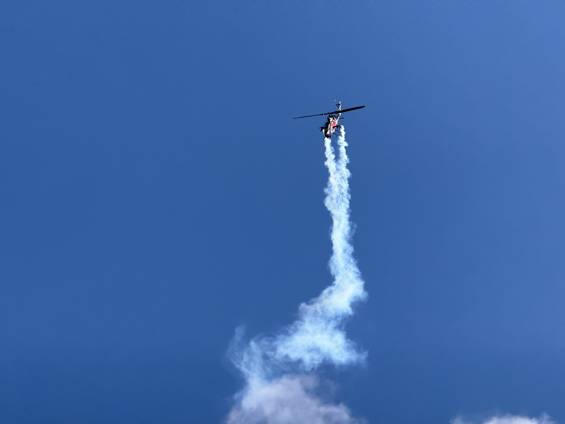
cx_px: 282
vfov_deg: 12.3
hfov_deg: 16.4
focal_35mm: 120
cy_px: 212
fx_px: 1959
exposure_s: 1/951
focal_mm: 15.66
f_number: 2.8
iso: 50
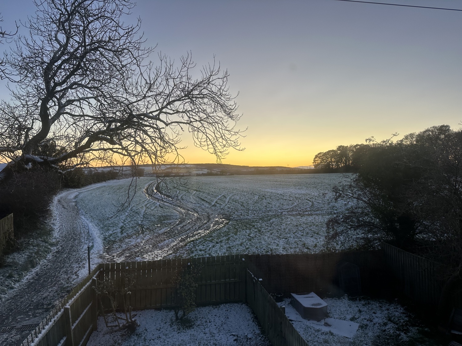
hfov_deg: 71.6
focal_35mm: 24
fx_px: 320
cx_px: 231
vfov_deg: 56.8
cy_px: 173
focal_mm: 6.86
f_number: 1.78
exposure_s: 1/135
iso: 64
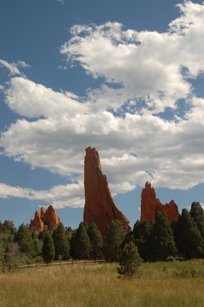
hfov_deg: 31.8
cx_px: 102
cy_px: 154
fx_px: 358
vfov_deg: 46.4
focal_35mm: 42
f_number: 7.1
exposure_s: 1/500
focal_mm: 28
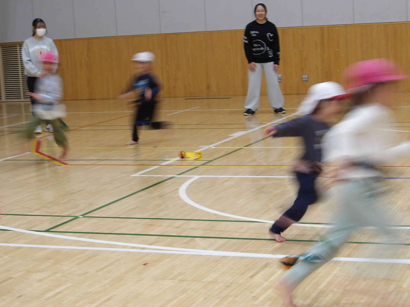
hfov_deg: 26.0
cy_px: 156
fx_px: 888
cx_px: 215
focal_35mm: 75
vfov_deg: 19.6
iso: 200
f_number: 4.2
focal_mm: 9.4
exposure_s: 1/28
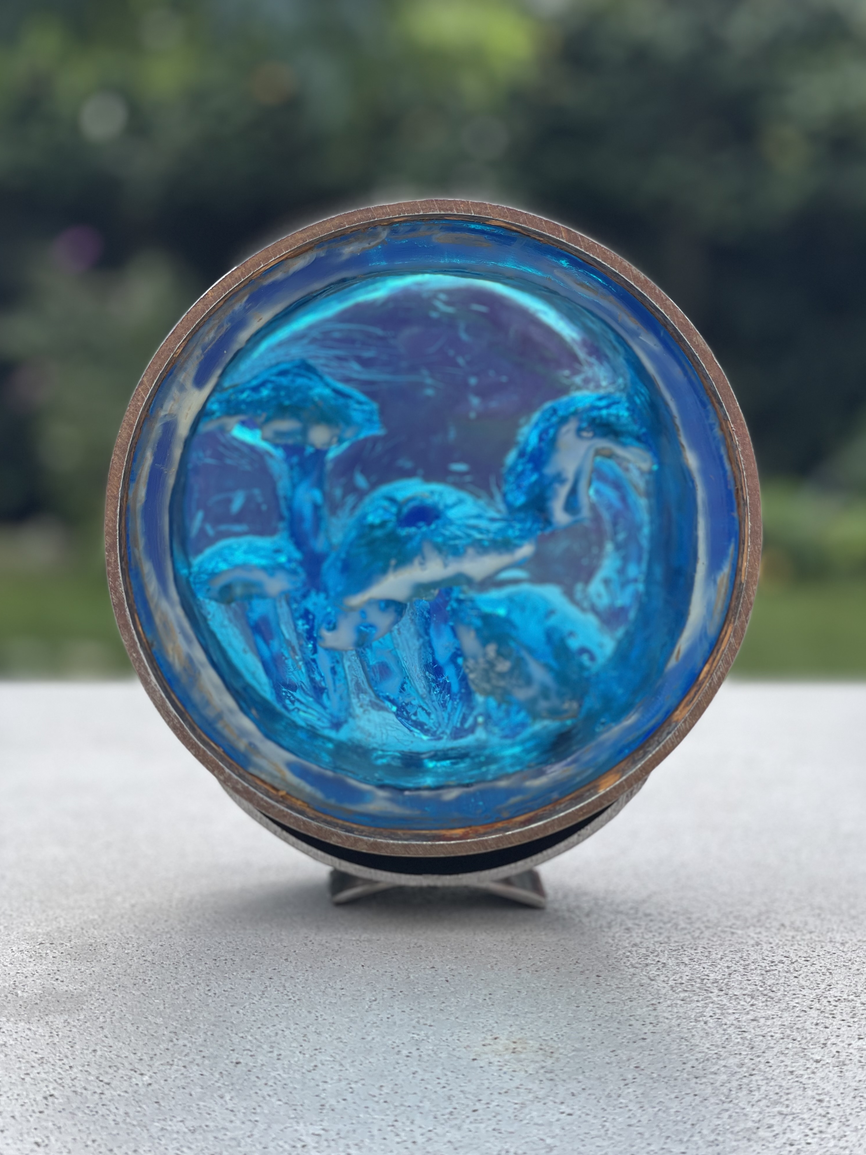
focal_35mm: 53
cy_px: 582
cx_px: 435
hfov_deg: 27.5
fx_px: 1768
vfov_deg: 36.2
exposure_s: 1/320
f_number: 2
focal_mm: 6
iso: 32
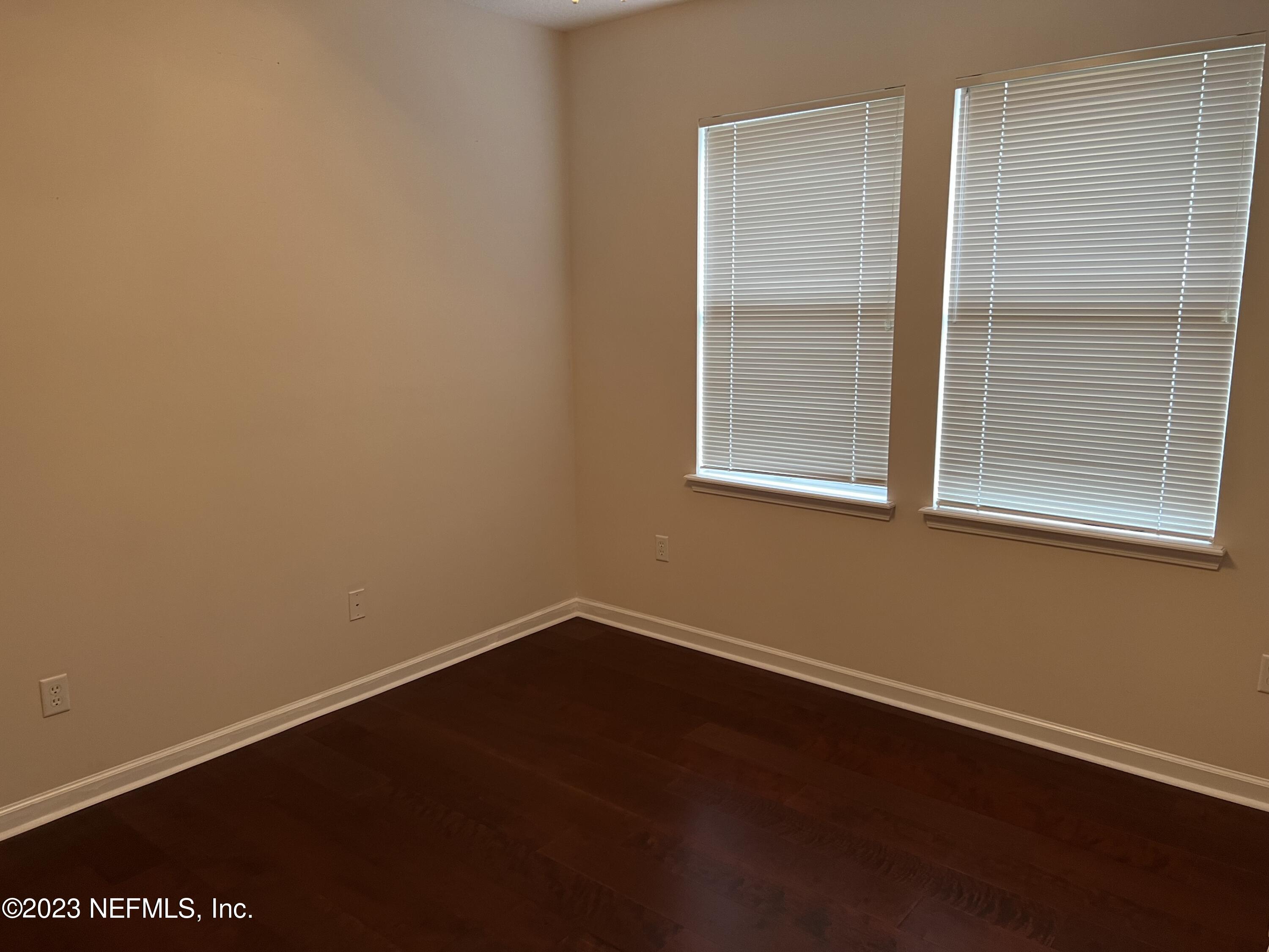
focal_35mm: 26
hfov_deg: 67.3
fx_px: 953
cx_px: 634
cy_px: 476
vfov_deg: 53.1
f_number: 1.5
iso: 125
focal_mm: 5.7
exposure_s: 1/60
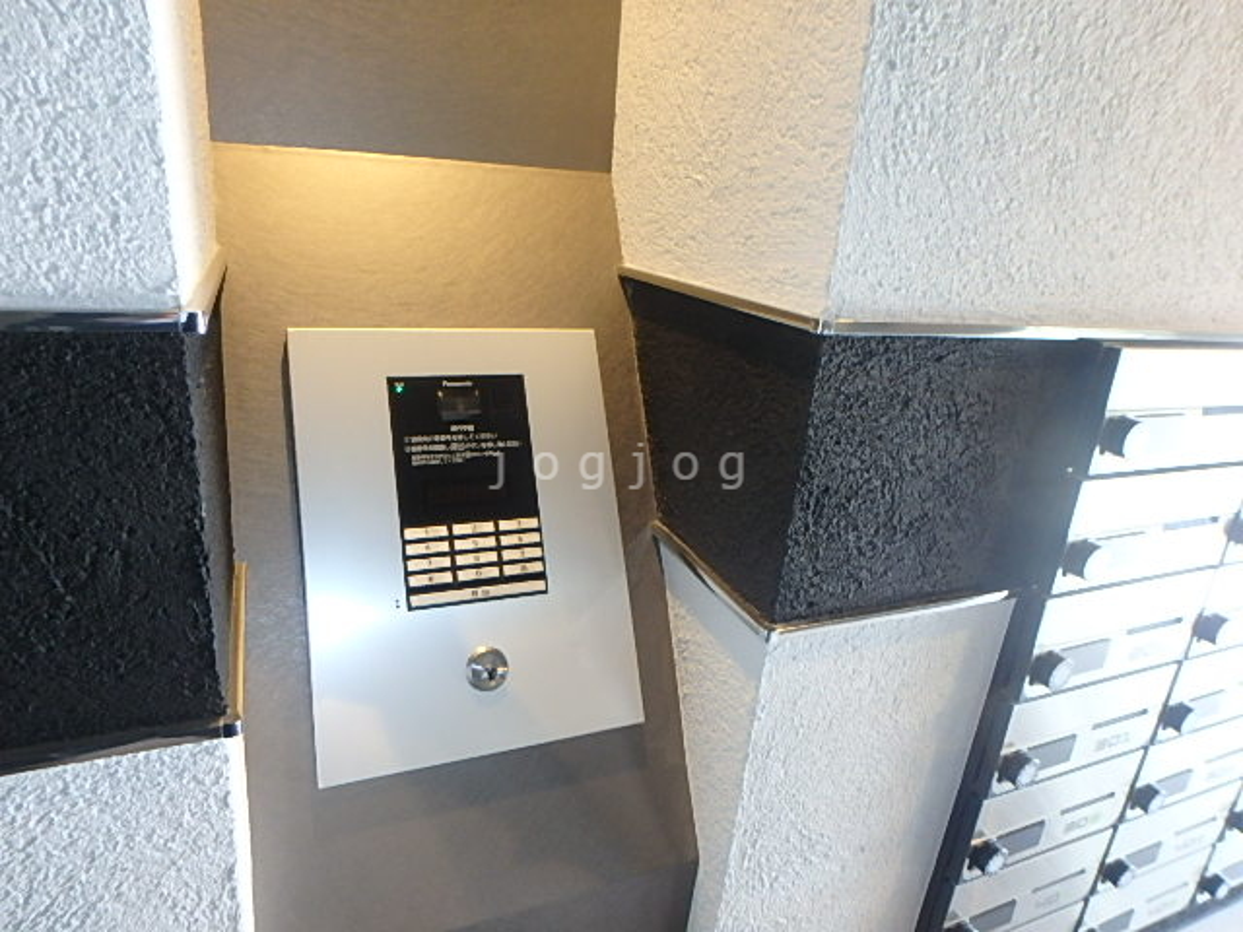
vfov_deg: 63.4
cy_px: 466
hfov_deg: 79.0
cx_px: 622
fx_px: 754
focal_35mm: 21
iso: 400
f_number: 3.5
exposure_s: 1/30
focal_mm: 3.7
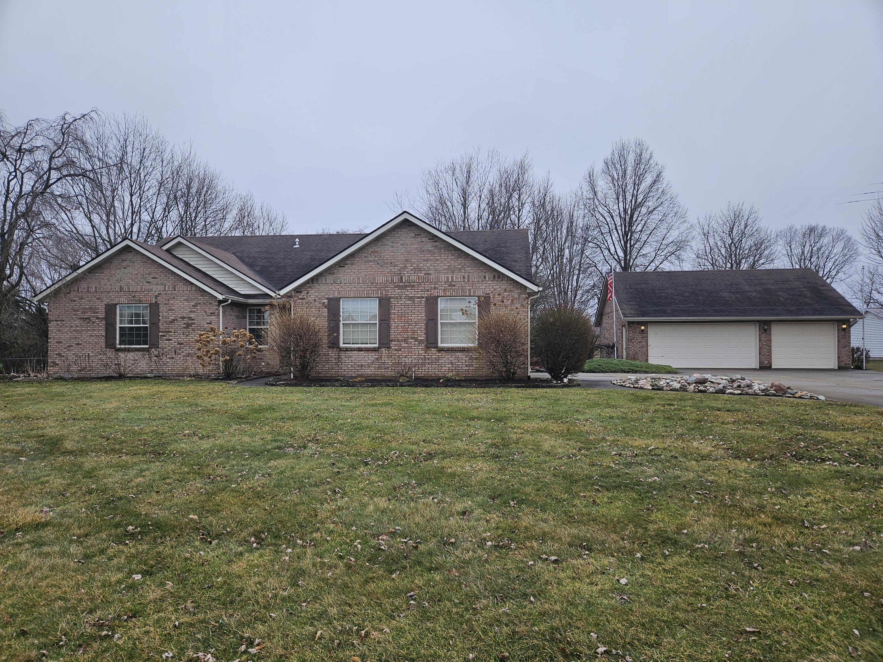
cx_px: 442
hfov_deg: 73.9
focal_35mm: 23
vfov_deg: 58.9
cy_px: 331
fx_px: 587
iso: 25
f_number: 1.8
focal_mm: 5.4
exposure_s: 1/1879
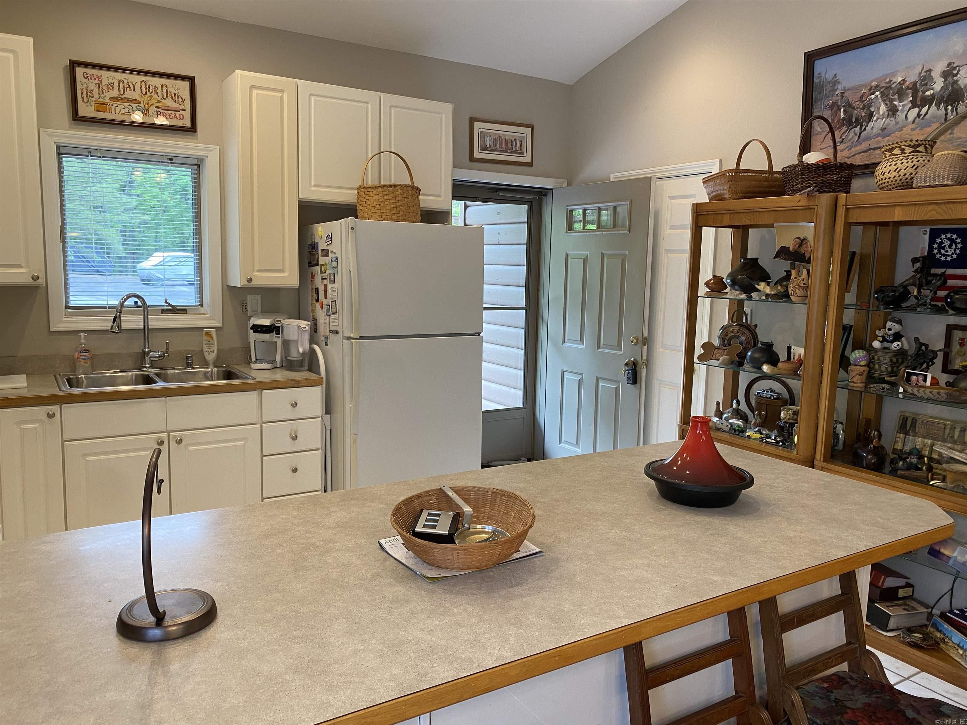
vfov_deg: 53.1
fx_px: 726
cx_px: 484
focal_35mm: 26
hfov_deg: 67.3
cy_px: 362
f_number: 1.8
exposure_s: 1/60
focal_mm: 4.25
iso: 80
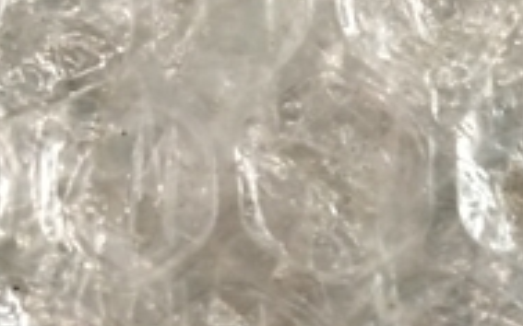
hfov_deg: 18.5
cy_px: 539
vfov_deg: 11.8
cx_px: 689
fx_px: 1482
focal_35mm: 104
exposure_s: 1/30
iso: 125
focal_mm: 4.15
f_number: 2.2
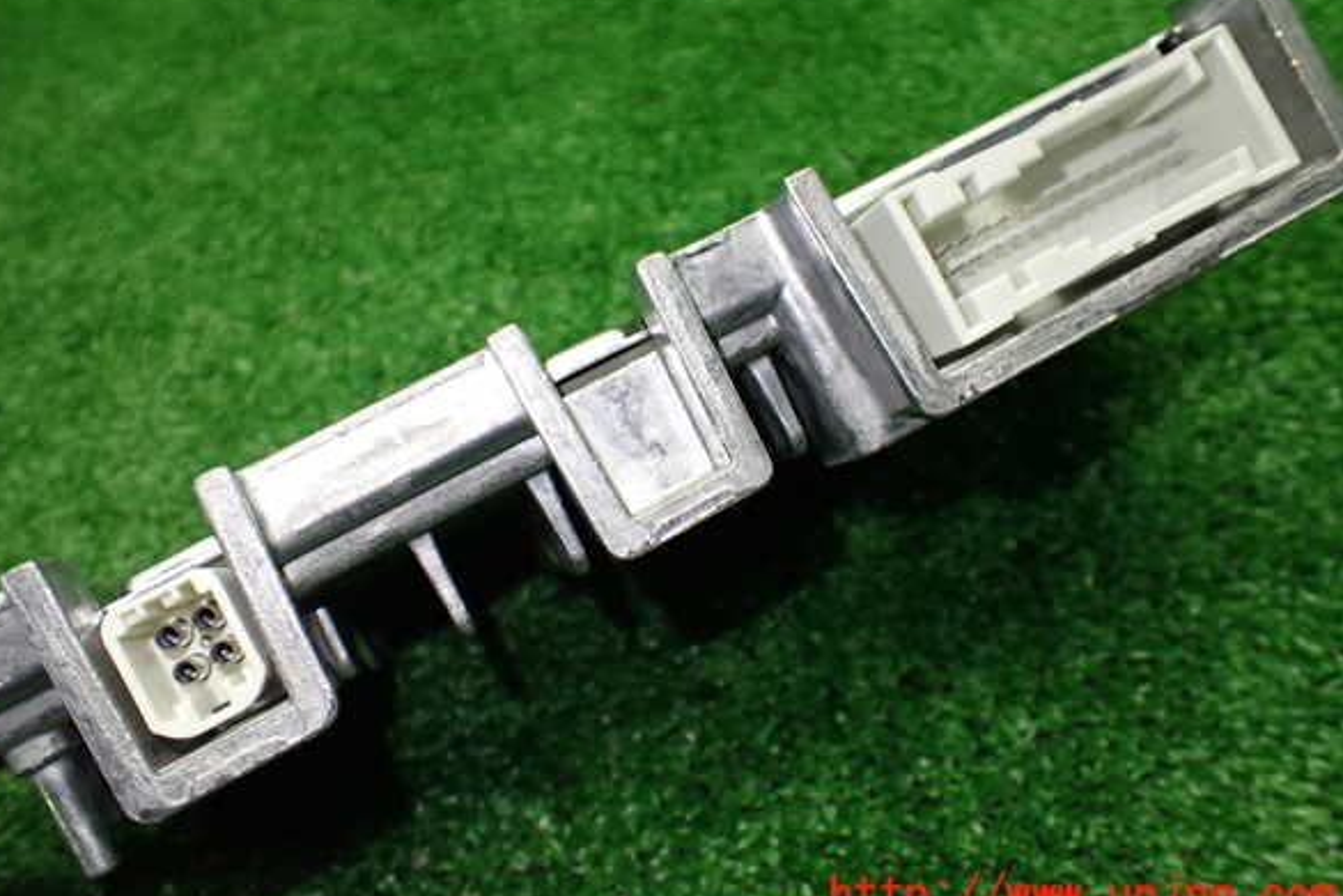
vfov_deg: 41.1
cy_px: 409
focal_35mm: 32
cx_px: 659
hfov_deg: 58.7
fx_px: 1194
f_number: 2.3
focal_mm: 5.4
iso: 320
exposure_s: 1/125
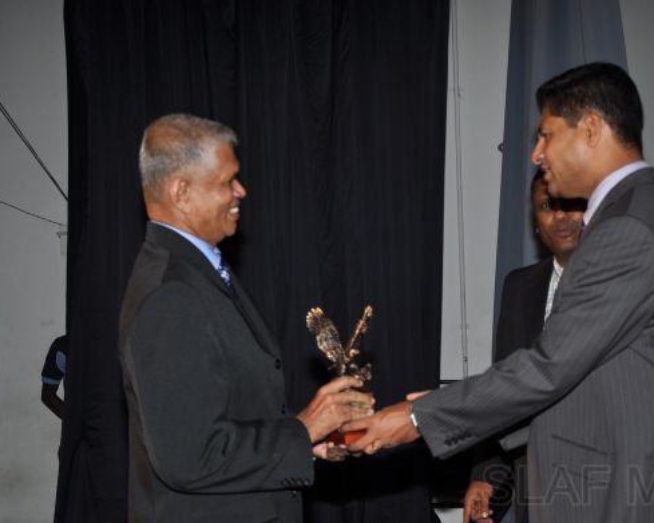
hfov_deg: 27.5
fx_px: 1335
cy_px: 264
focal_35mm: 69
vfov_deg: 22.2
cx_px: 387
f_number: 6.3
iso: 200
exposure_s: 1/100
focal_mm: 40
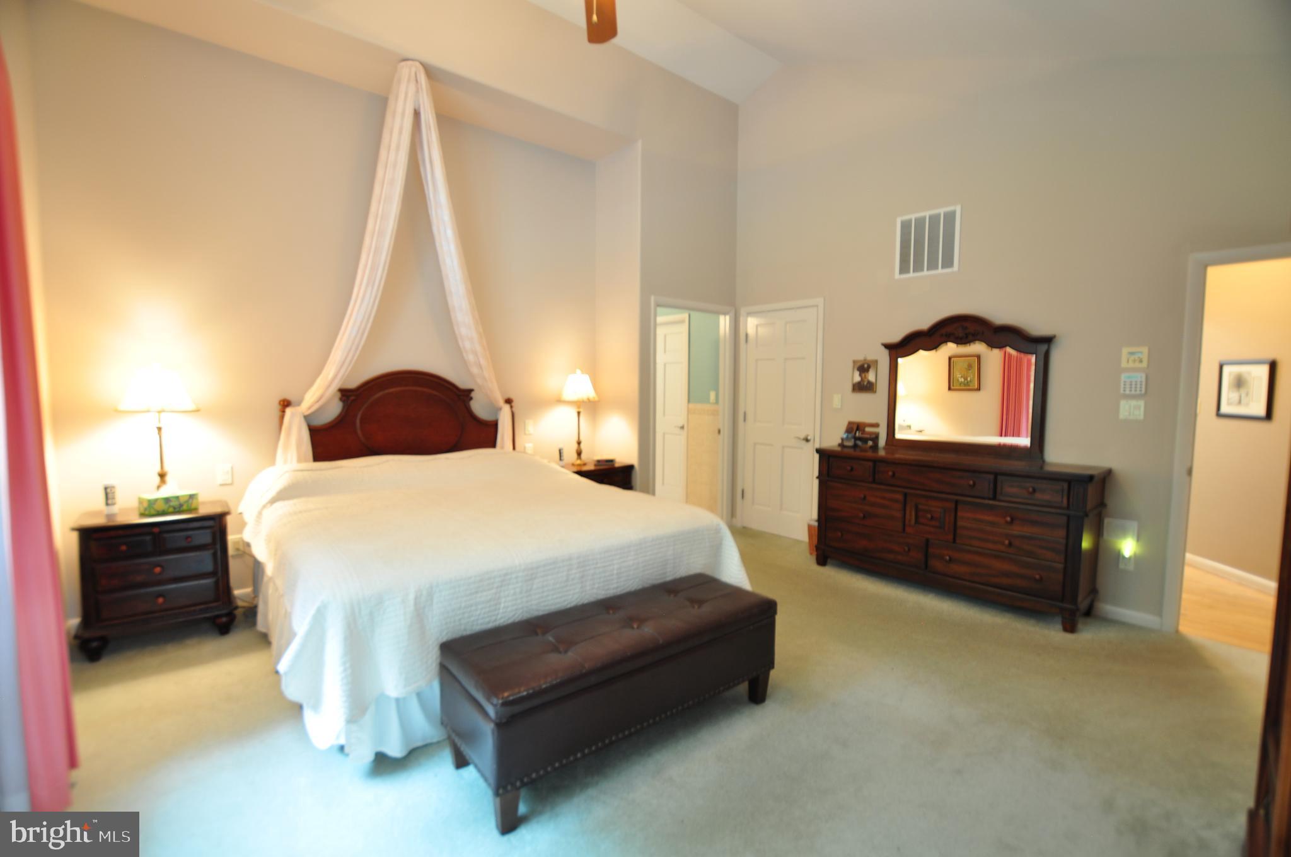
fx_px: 537
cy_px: 428
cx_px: 646
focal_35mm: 15
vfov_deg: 77.2
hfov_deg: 100.5
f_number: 3.5
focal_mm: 10
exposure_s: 1/3
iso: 200
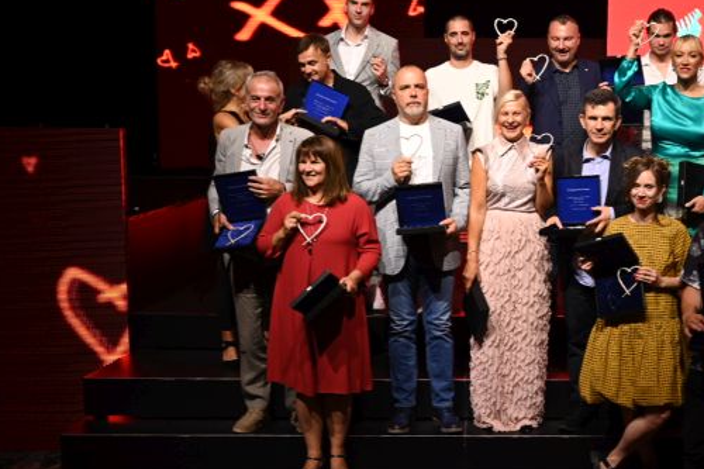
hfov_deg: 35.1
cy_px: 244
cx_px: 501
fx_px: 1095
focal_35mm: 56
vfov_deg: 24.2
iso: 1250
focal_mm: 35
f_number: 3.5
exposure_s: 1/200
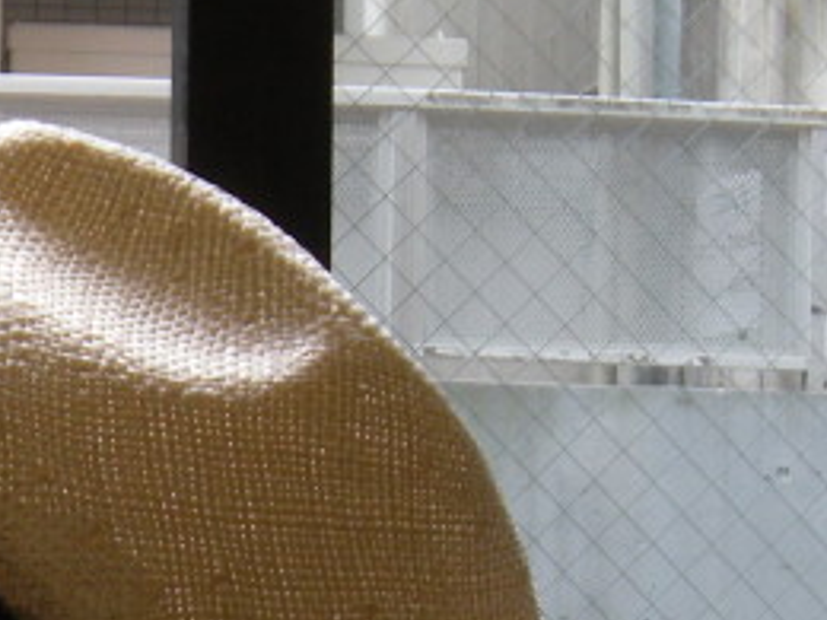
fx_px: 3297
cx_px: -83
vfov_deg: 10.6
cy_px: 671
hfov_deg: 14.0
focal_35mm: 138
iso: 65
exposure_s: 1/60
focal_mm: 5.9
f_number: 3.8
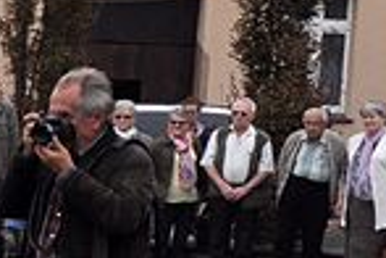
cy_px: 291
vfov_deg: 4.9
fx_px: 2981
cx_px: -515
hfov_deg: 7.0
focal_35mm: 278
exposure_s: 1/400
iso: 500
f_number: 10
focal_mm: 32
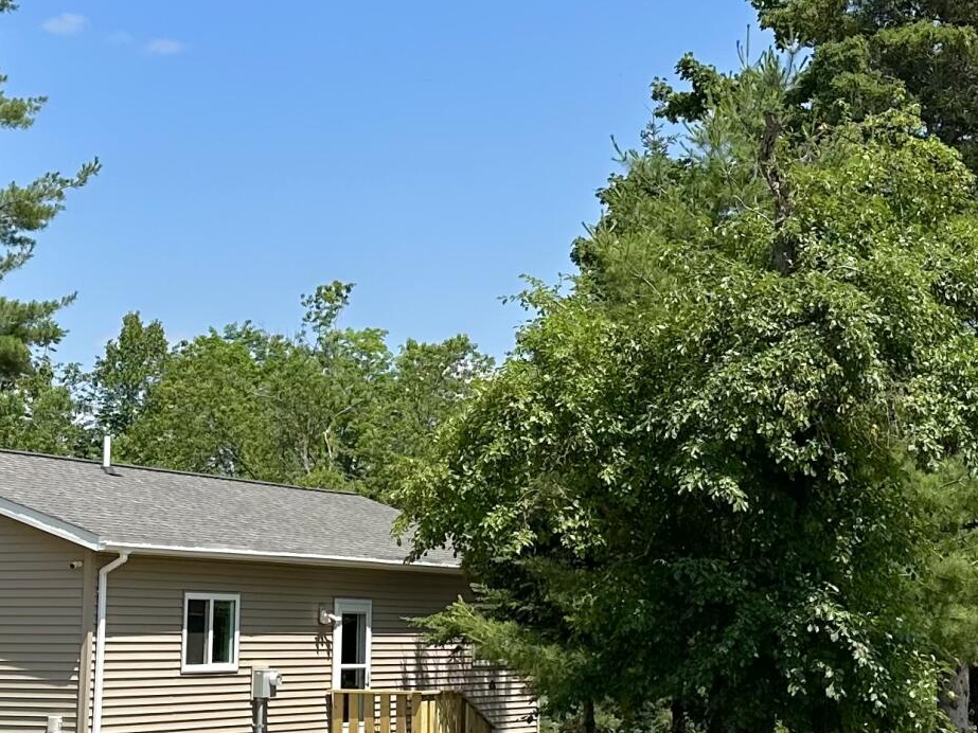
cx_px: 520
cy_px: 359
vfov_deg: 18.9
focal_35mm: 78
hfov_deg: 25.0
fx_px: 2203
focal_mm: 6.86
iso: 80
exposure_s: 1/4545
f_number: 1.78
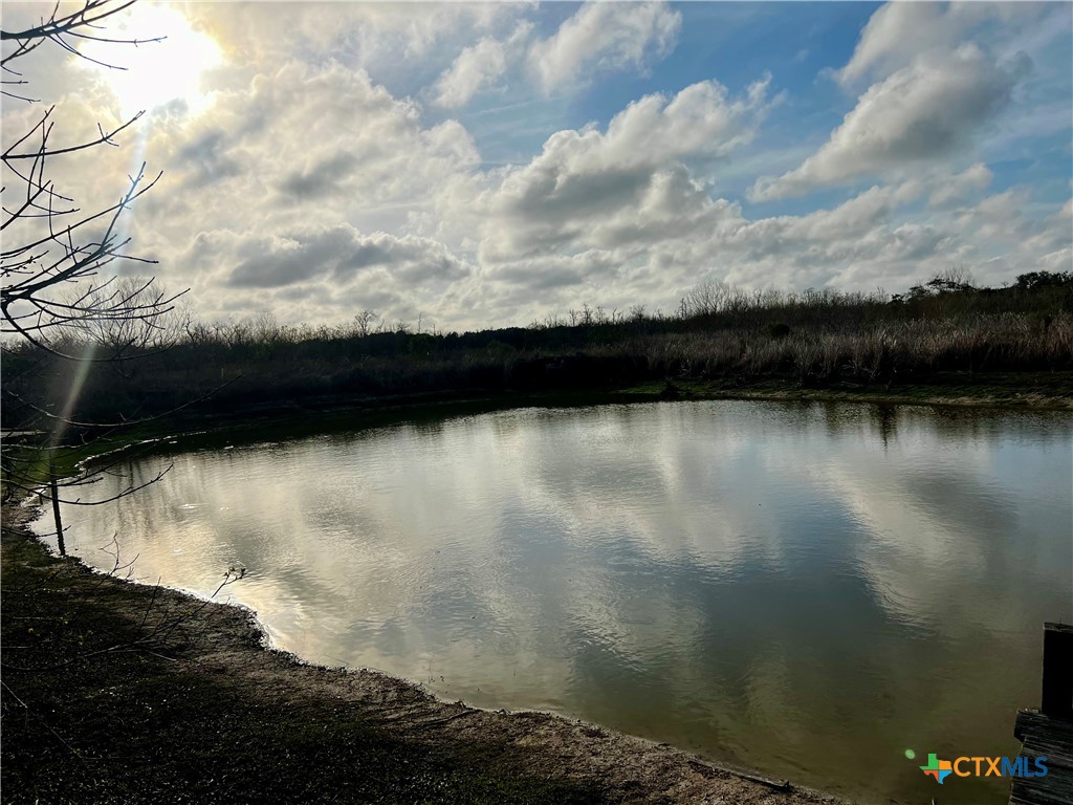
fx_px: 806
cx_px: 536
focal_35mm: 26
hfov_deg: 67.3
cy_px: 402
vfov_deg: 53.1
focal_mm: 5.7
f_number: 1.5
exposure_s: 1/12658
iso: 50
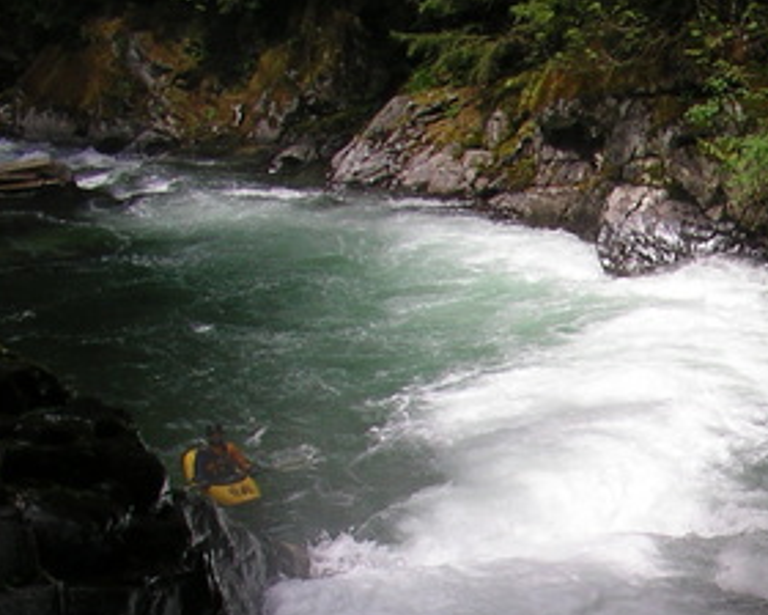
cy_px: 662
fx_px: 2341
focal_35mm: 103
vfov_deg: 14.6
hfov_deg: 17.7
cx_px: 935
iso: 50
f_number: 2.8
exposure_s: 1/400
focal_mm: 5.7
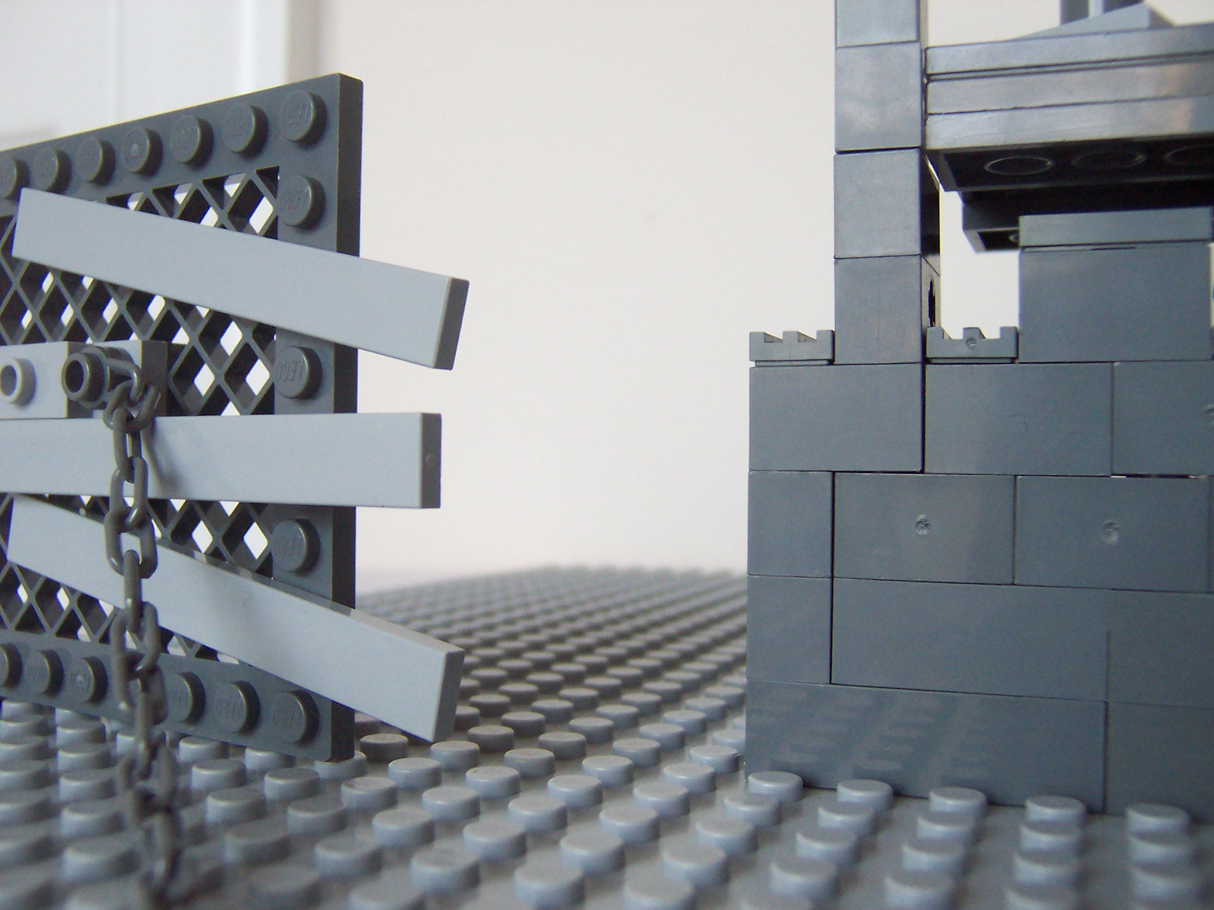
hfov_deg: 51.4
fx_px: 1263
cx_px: 607
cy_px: 455
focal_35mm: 36
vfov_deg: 39.7
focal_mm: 5.6
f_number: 2.8
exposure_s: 1/30
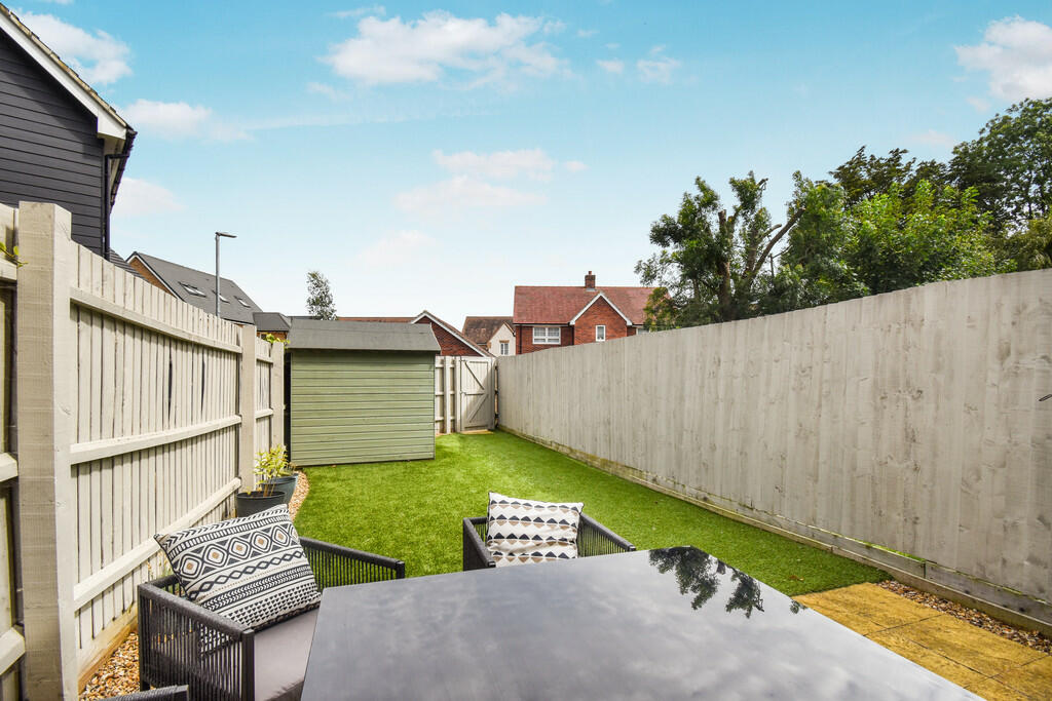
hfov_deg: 100.4
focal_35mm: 15
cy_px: 350
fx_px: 438
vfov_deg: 77.3
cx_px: 526
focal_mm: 10
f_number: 9
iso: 100
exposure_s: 1/320
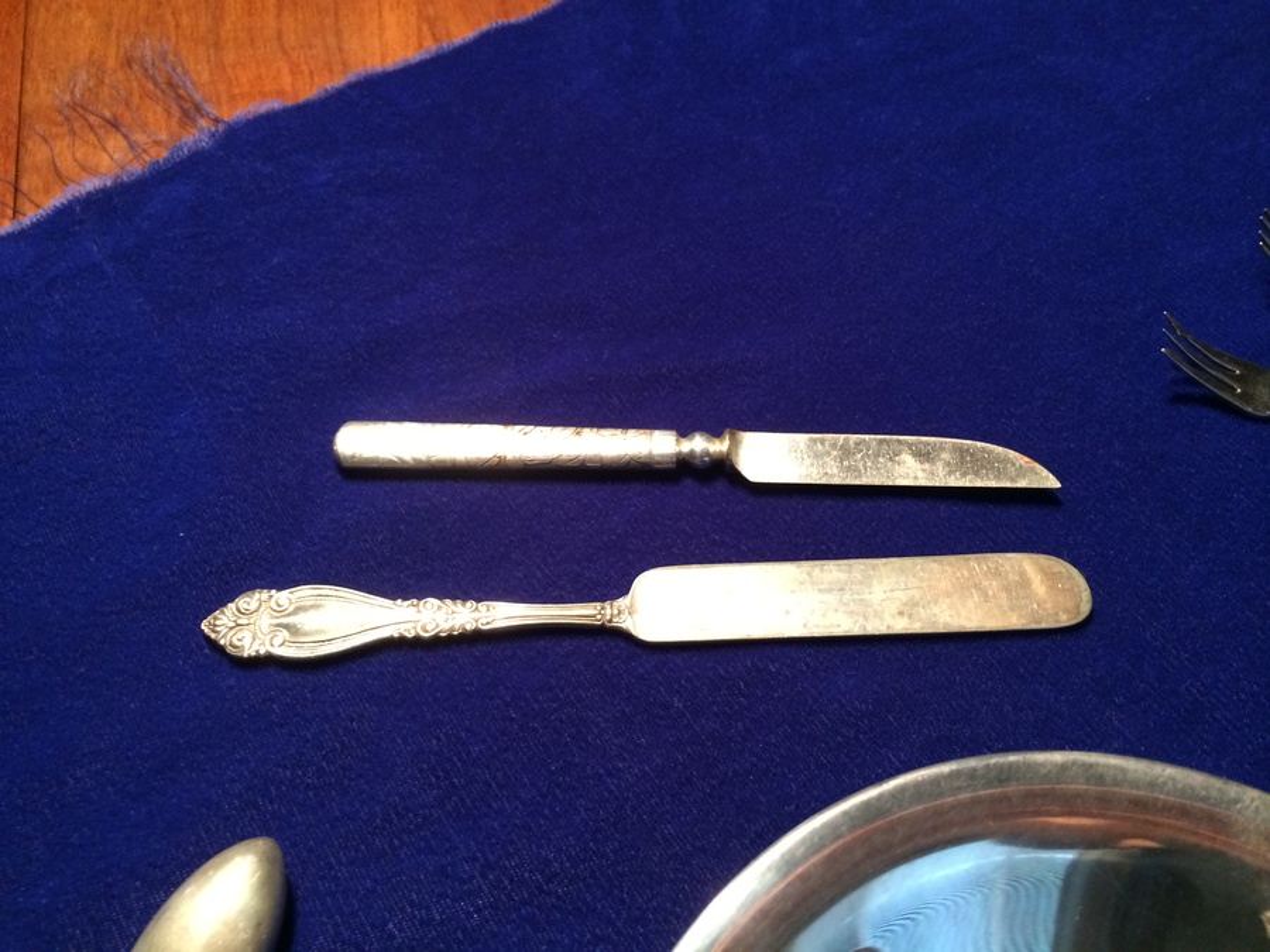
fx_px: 1101
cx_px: 635
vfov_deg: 46.8
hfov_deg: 60.0
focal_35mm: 30
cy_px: 476
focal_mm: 4.12
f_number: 2.2
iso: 320
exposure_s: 1/24
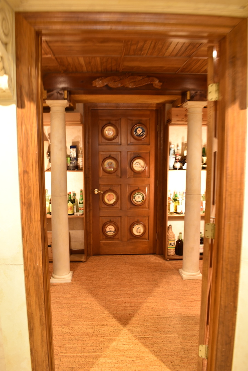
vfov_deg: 67.4
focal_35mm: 27
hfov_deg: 47.9
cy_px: 186
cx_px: 124
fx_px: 279
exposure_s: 1
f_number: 6.3
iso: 100
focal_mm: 18
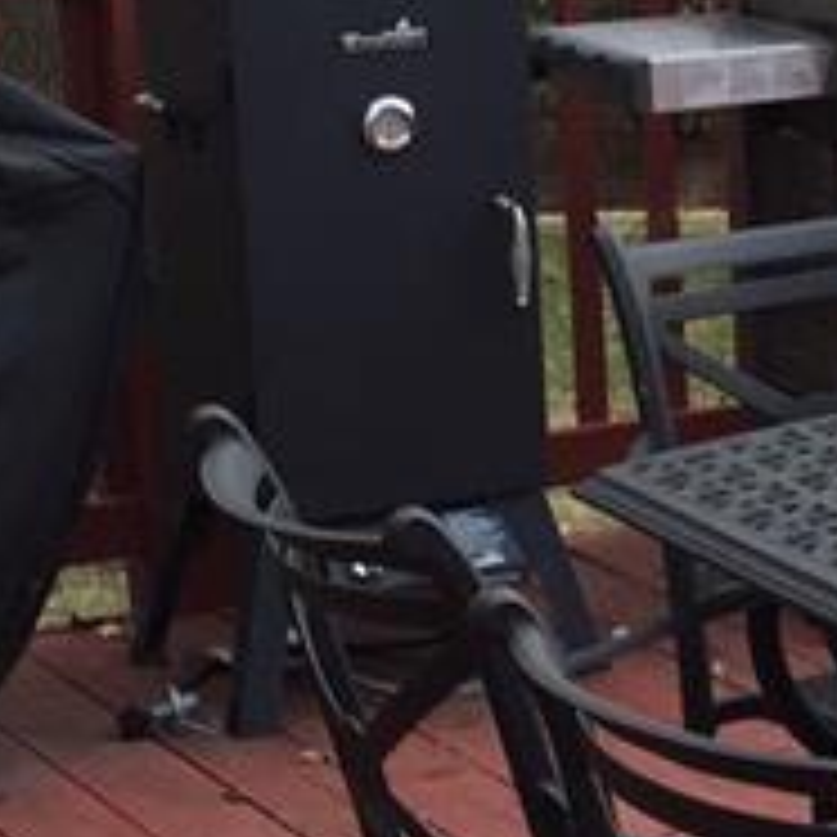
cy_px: 248
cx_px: 1476
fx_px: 3857
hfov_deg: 11.5
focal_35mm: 141
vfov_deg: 12.4
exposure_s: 1/120
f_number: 2.2
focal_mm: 4.15
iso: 50
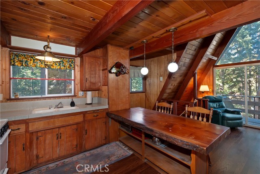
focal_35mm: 15
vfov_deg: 77.4
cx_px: 130
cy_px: 87
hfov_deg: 100.4
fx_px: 108
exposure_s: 1/30
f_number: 8
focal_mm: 10
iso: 400
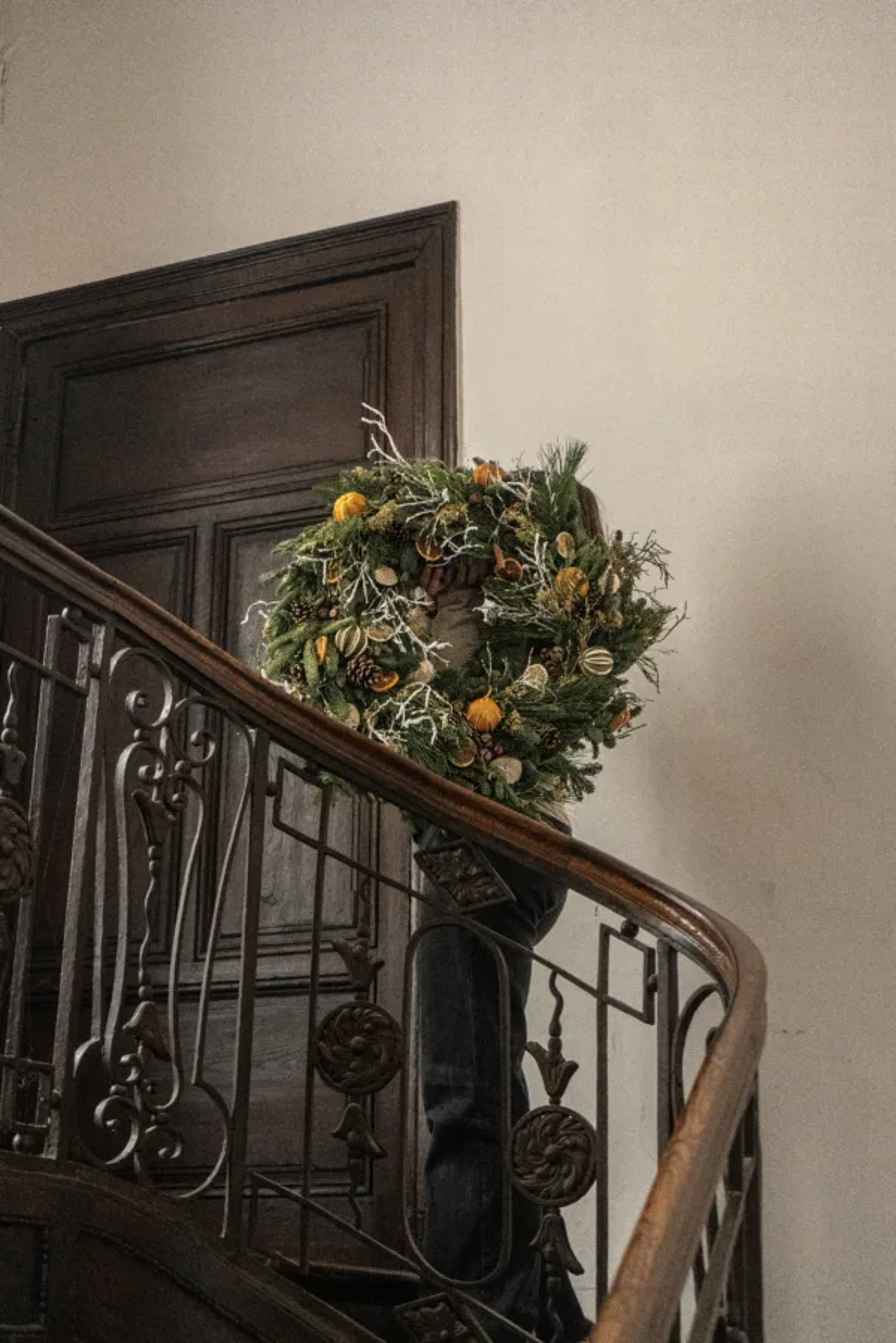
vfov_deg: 39.6
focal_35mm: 50
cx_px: 448
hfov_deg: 27.0
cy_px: 672
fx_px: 1867
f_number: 4.5
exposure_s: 1/80
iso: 12800
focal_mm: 50
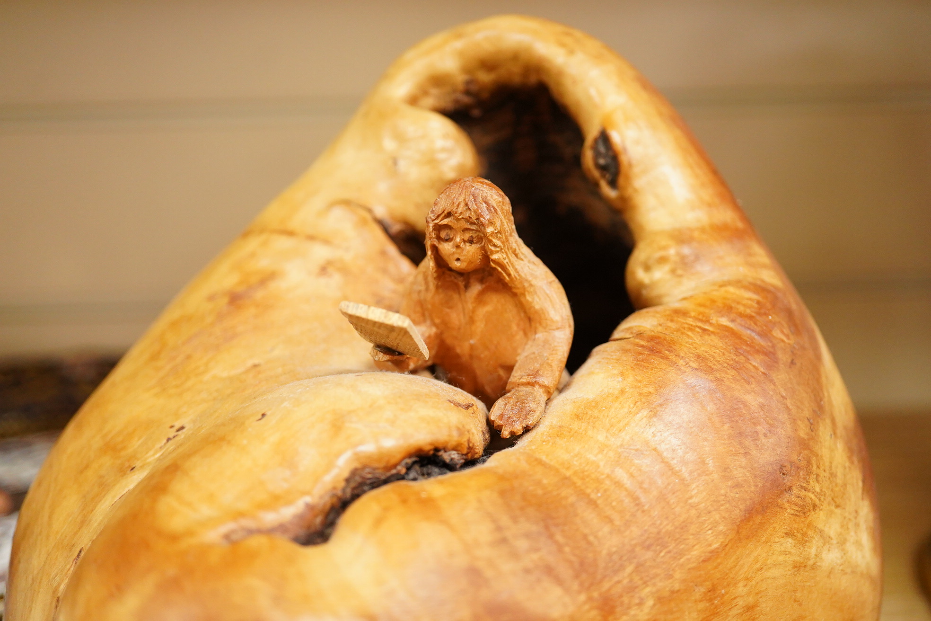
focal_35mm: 45
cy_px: 310
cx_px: 466
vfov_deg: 29.9
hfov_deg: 43.6
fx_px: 1164
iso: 2500
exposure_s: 1/200
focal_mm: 30
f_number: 3.5
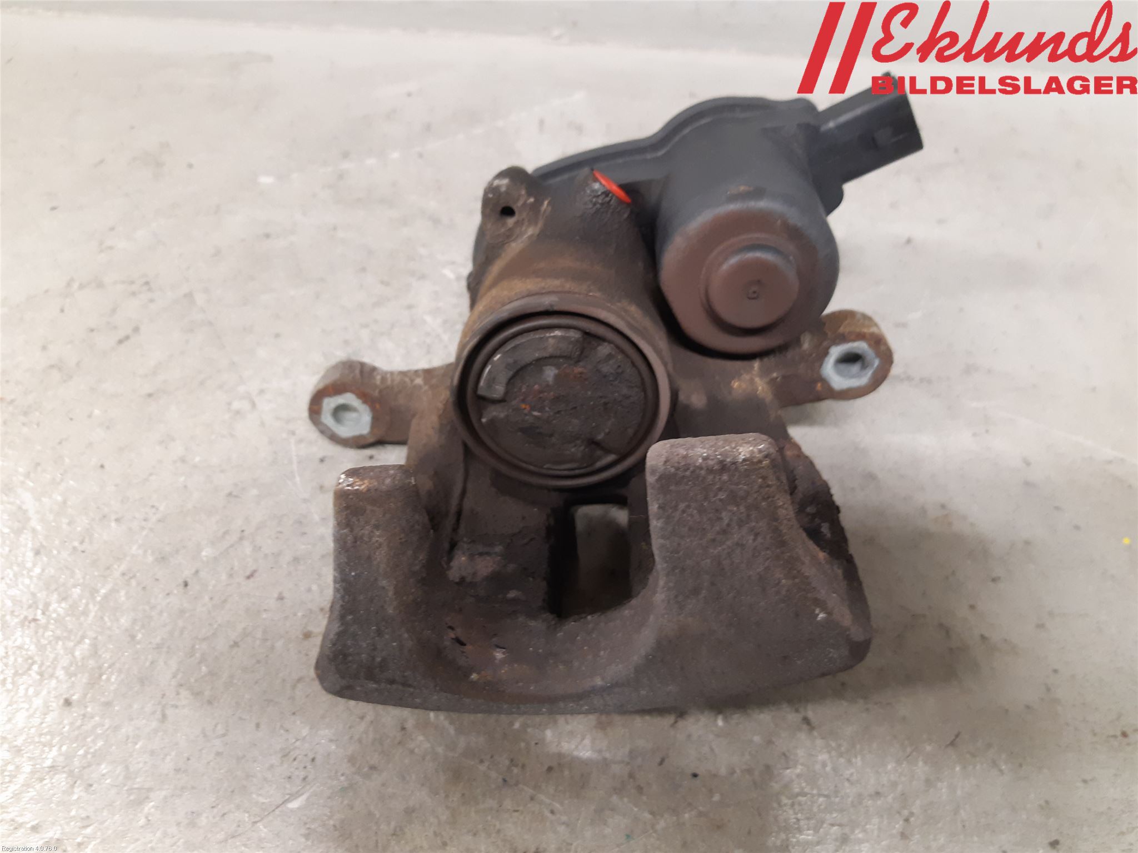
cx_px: 569
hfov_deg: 67.3
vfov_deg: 53.1
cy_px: 426
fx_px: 855
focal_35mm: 26
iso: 200
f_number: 1.7
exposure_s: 1/25
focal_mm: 3.93
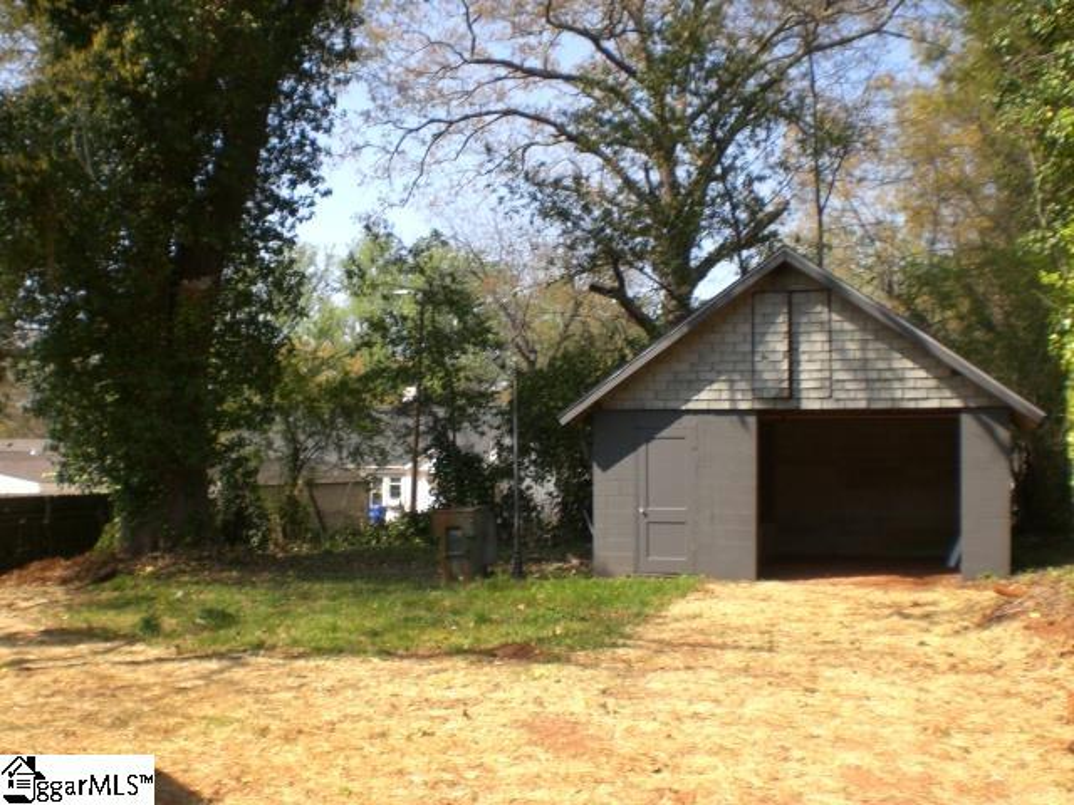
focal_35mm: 38
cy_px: 402
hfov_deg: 49.0
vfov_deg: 37.7
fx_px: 1179
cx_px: 537
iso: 50
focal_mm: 6.3
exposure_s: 1/250
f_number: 4.4
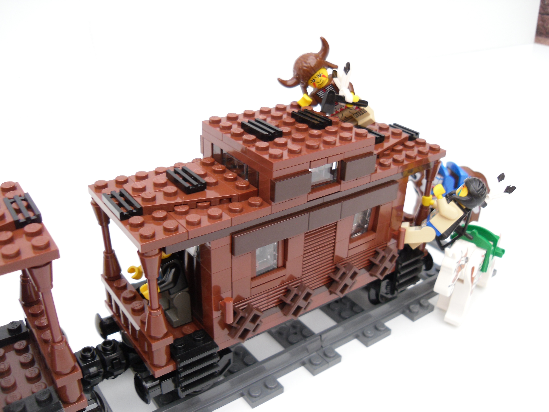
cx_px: 274
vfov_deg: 41.8
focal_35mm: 34
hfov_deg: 54.0
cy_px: 206
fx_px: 539
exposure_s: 1/90
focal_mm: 6
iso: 100
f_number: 2.8
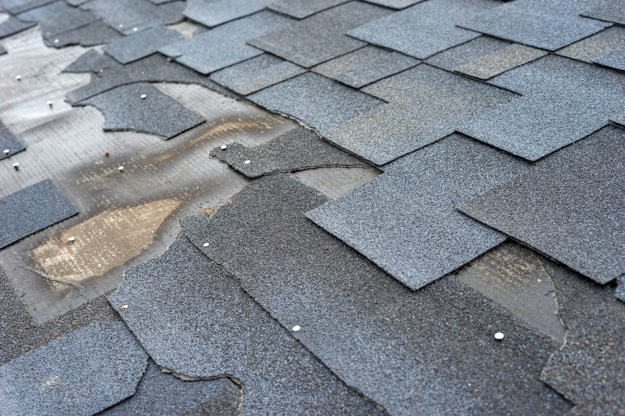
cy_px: 208
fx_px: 868
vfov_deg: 27.0
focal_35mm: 50
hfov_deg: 39.6
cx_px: 312
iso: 100
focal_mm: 50
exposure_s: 1/50
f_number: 5.6
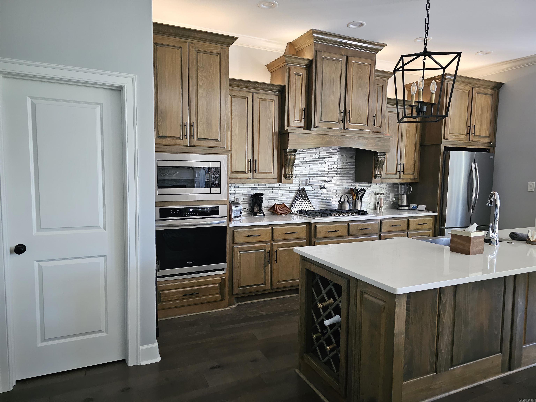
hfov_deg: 73.9
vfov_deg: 58.9
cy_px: 201
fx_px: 356
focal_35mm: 23
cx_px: 268
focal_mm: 6.3
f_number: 1.7
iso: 1250
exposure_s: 1/170
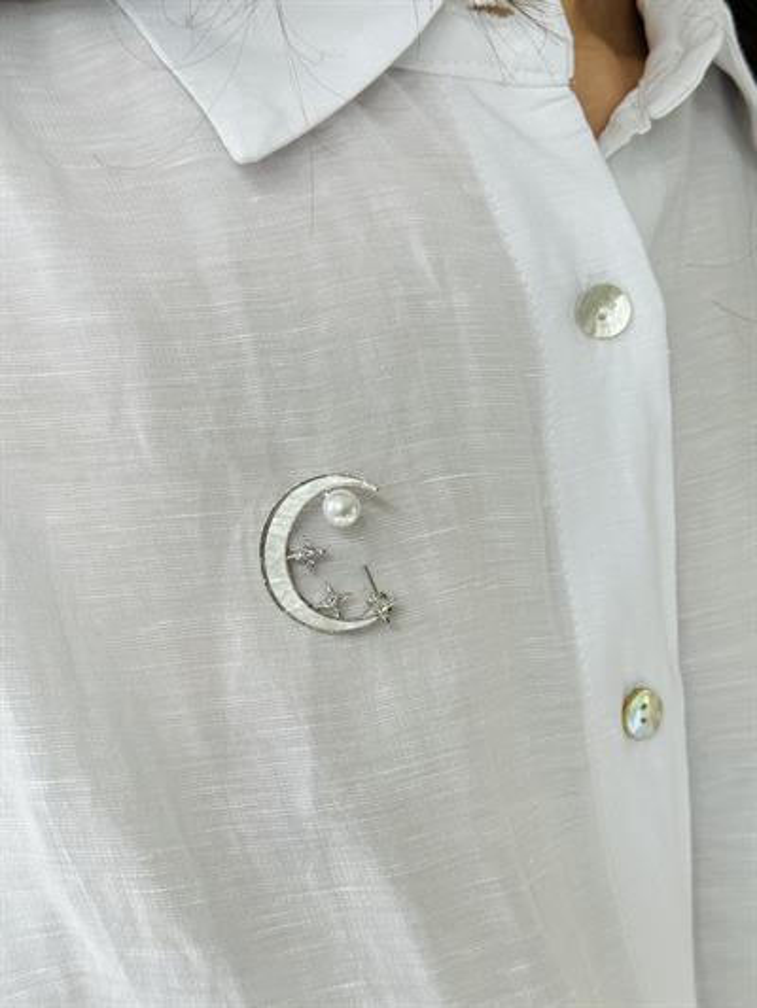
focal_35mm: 48
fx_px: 1399
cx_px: 378
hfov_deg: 30.3
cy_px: 504
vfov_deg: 39.6
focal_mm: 6.76
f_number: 1.78
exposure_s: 1/268
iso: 64
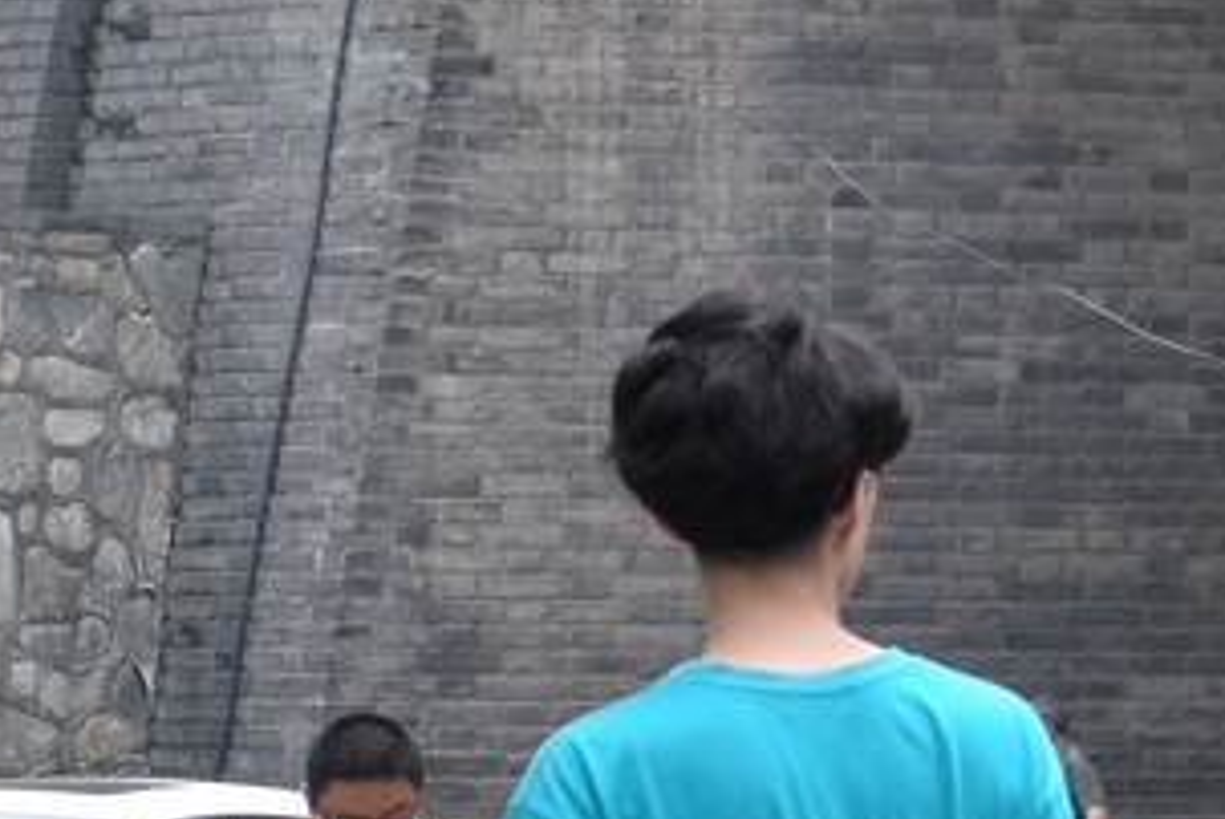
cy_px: -286
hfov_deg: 4.9
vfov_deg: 3.3
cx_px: 2324
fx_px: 14203
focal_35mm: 417
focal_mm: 70
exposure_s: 1/250
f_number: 7.1
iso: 200
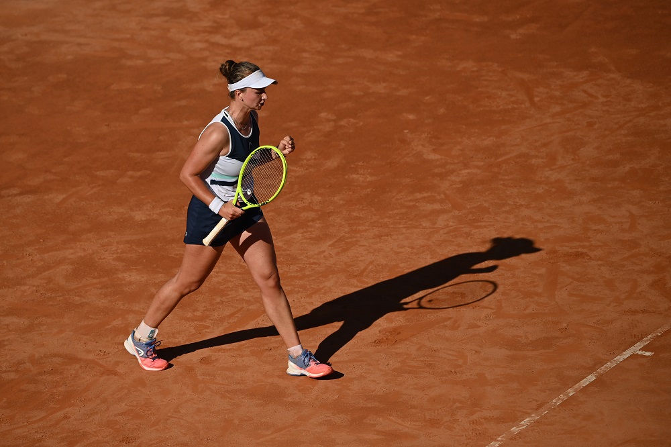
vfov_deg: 4.7
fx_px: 5403
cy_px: 224
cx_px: 336
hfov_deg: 7.1
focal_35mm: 290
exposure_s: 1/8000
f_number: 4
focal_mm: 290
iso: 200
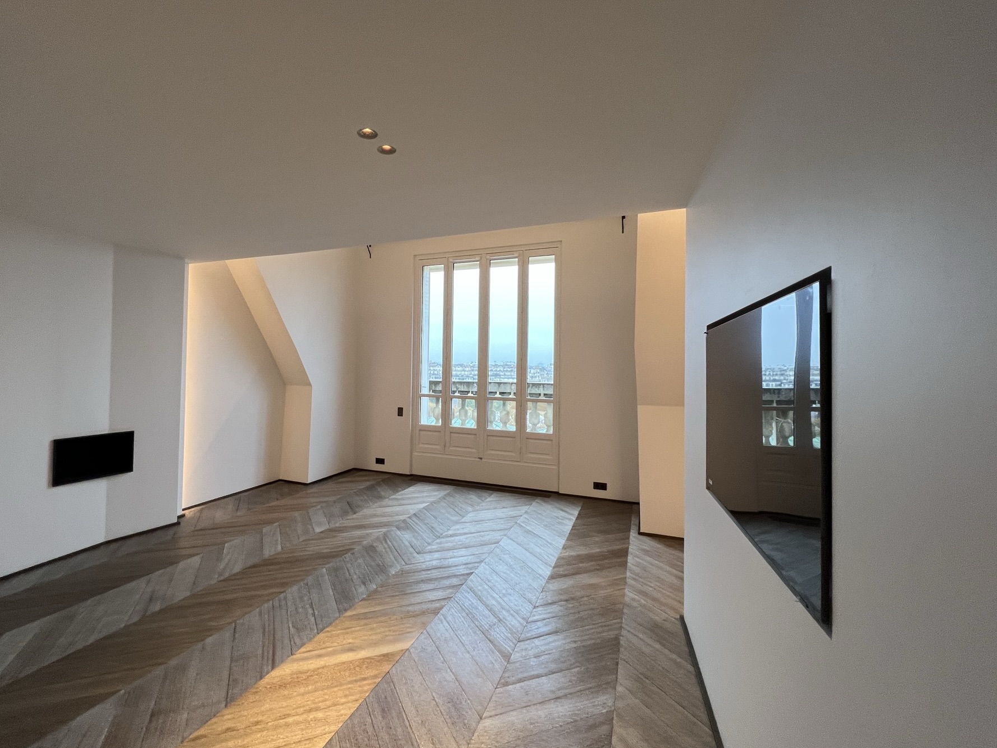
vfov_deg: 81.7
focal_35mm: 15
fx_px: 432
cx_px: 440
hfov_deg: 97.7
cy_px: 360
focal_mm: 1.57
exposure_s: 1/121
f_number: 1.8
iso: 160
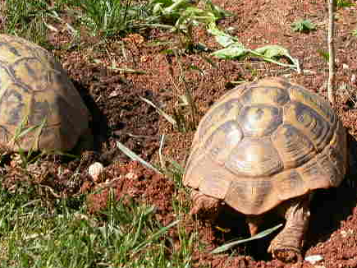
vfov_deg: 9.9
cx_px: 172
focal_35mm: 150
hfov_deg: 13.2
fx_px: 1547
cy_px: 102
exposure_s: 1/573
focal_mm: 21.1
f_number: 4
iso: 100
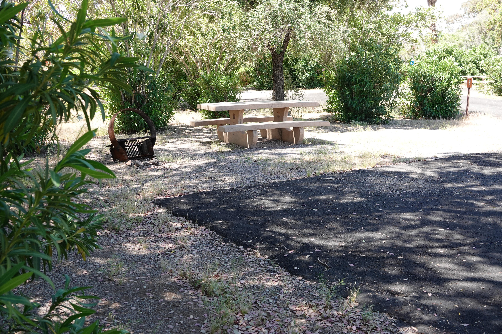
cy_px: 167
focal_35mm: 39
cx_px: 251
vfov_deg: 34.2
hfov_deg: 49.6
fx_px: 544
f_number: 3.2
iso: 100
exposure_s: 1/200
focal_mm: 14.16
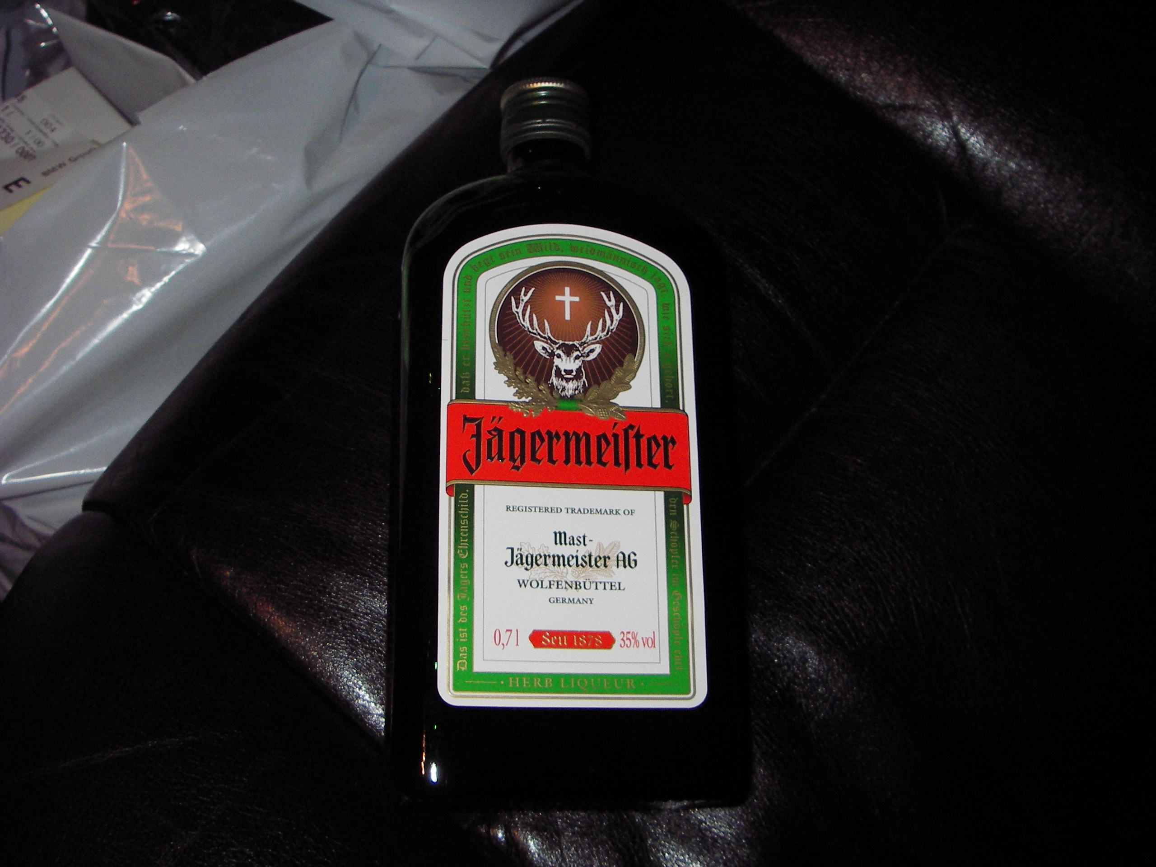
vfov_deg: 37.7
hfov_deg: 49.0
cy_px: 434
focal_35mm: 38
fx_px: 1269
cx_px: 578
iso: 100
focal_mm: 6.3
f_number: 3.3
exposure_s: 1/30
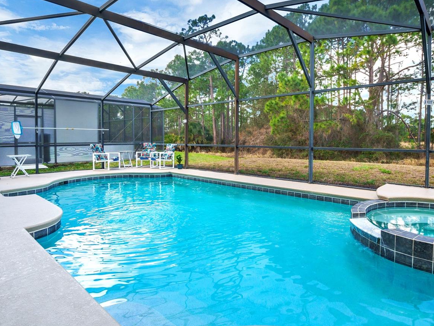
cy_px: 132
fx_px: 251
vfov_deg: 65.4
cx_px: 238
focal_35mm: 20
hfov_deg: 81.5
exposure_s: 1/80
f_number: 10
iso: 200
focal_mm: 10
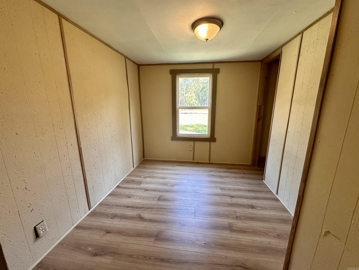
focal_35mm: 14
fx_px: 145
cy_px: 135
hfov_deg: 102.1
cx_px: 180
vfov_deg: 85.7
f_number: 2.2
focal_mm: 2.22
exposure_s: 1/120
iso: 250
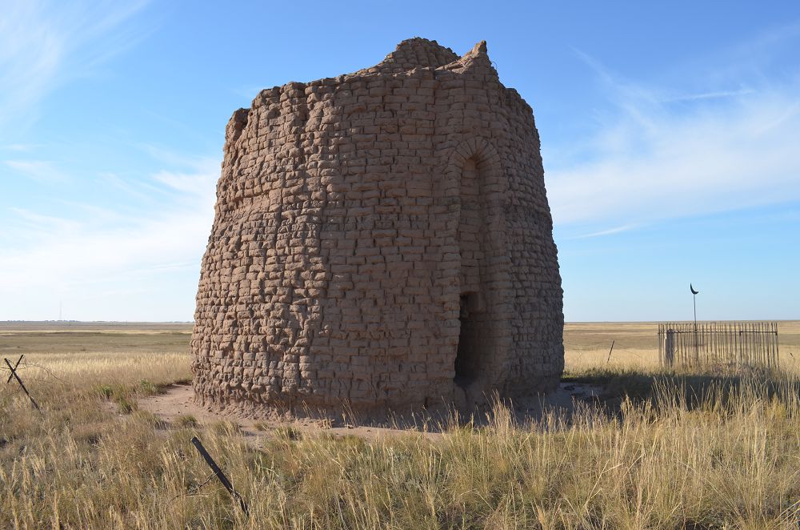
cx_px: 400
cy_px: 265
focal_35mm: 30
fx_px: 665
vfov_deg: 43.4
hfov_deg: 62.0
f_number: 8
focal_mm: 20
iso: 100
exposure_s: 1/200
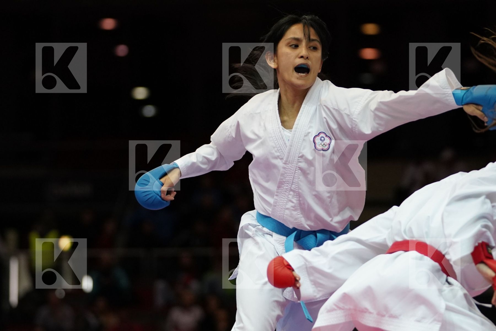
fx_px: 2397
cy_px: 166
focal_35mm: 174
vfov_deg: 7.9
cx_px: 248
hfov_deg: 11.8
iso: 3200
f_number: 2.8
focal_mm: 116
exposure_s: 1/1000
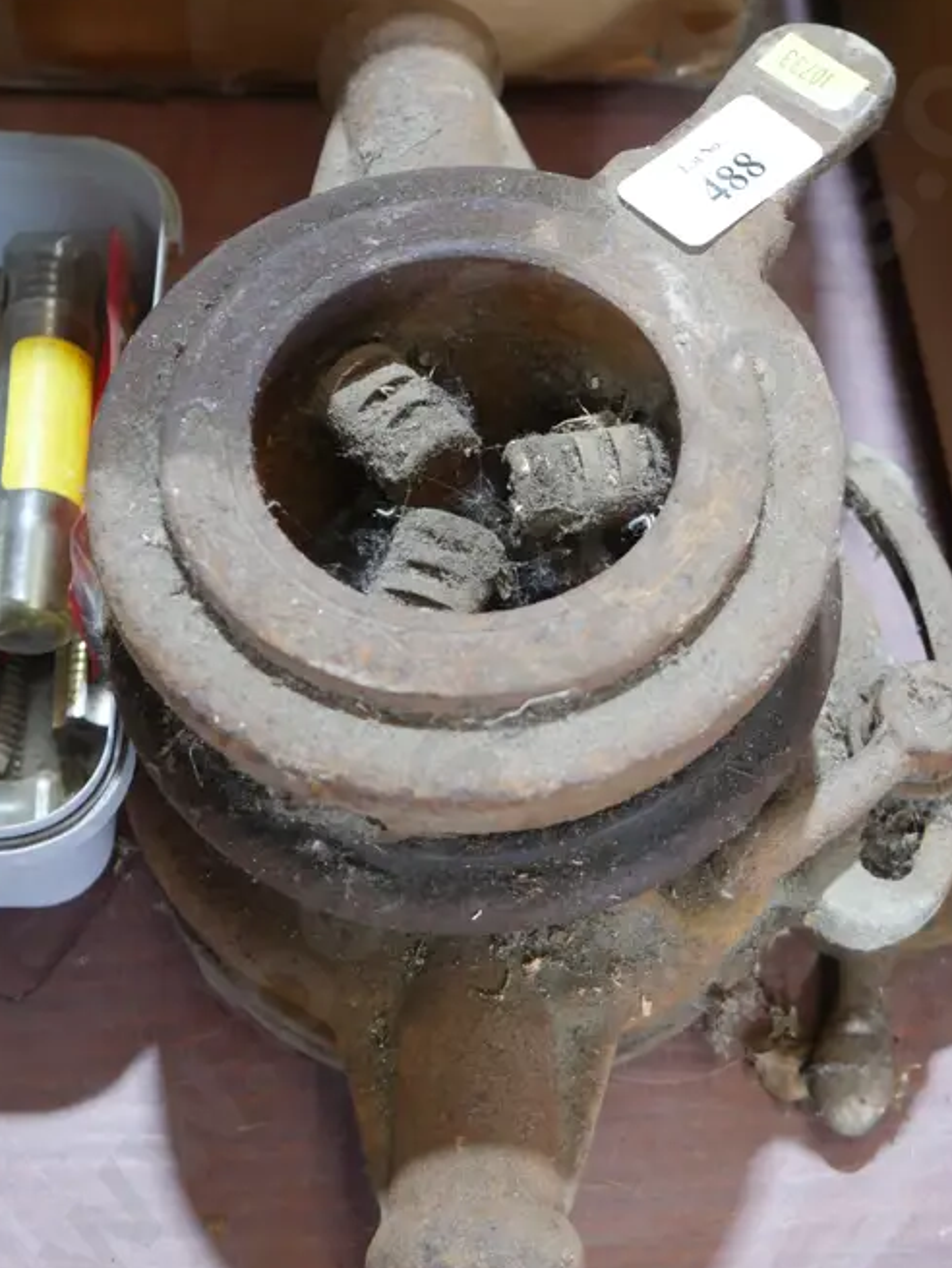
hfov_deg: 29.1
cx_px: 576
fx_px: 1832
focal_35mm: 50
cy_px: 606
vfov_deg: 38.2
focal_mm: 16
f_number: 3.6
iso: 800
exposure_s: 1/60
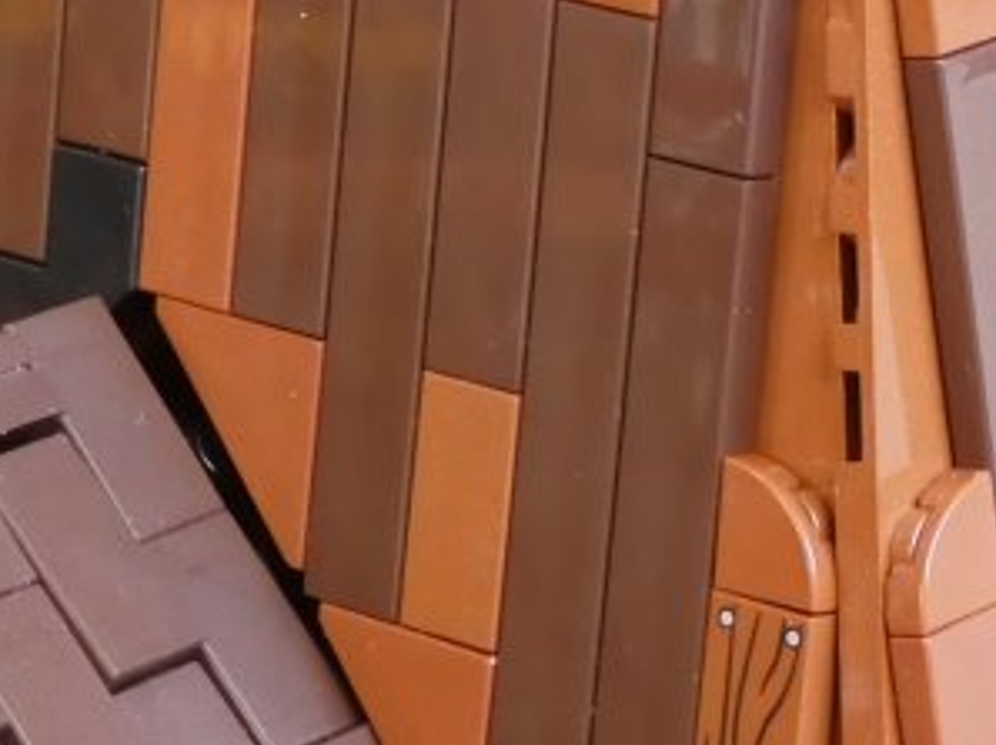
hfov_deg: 10.3
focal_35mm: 189
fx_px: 5434
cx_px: 1263
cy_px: 531
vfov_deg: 7.8
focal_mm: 7.8
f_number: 3.9
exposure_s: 1/30
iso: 800
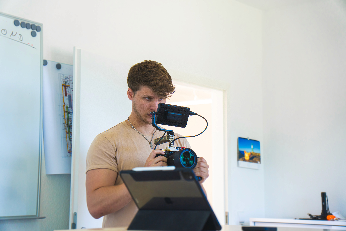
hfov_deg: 25.1
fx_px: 778
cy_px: 116
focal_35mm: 81
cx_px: 173
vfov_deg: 16.9
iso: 500
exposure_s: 1/200
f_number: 2.8
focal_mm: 54
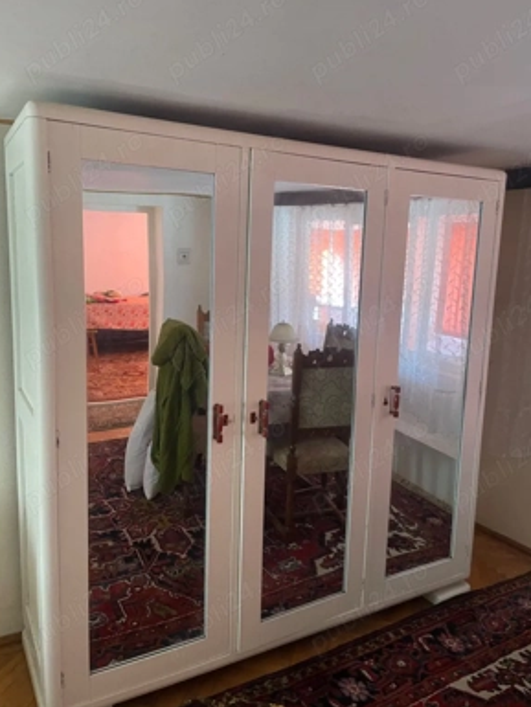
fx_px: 552
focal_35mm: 27
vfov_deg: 65.3
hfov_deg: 51.4
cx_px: 263
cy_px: 343
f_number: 1.6
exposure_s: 1/60
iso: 400
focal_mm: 4.2
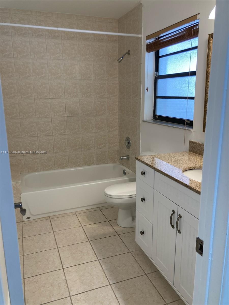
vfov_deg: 63.4
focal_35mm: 28
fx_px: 247
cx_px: 114
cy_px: 152
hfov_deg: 49.7
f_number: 1.8
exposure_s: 1/60
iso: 50
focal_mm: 3.99
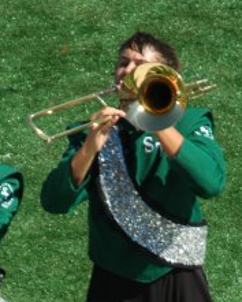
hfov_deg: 1.0
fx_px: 13662
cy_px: 350
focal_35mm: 1527
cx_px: 69
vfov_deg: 1.3
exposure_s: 1/640
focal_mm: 400
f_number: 5.6
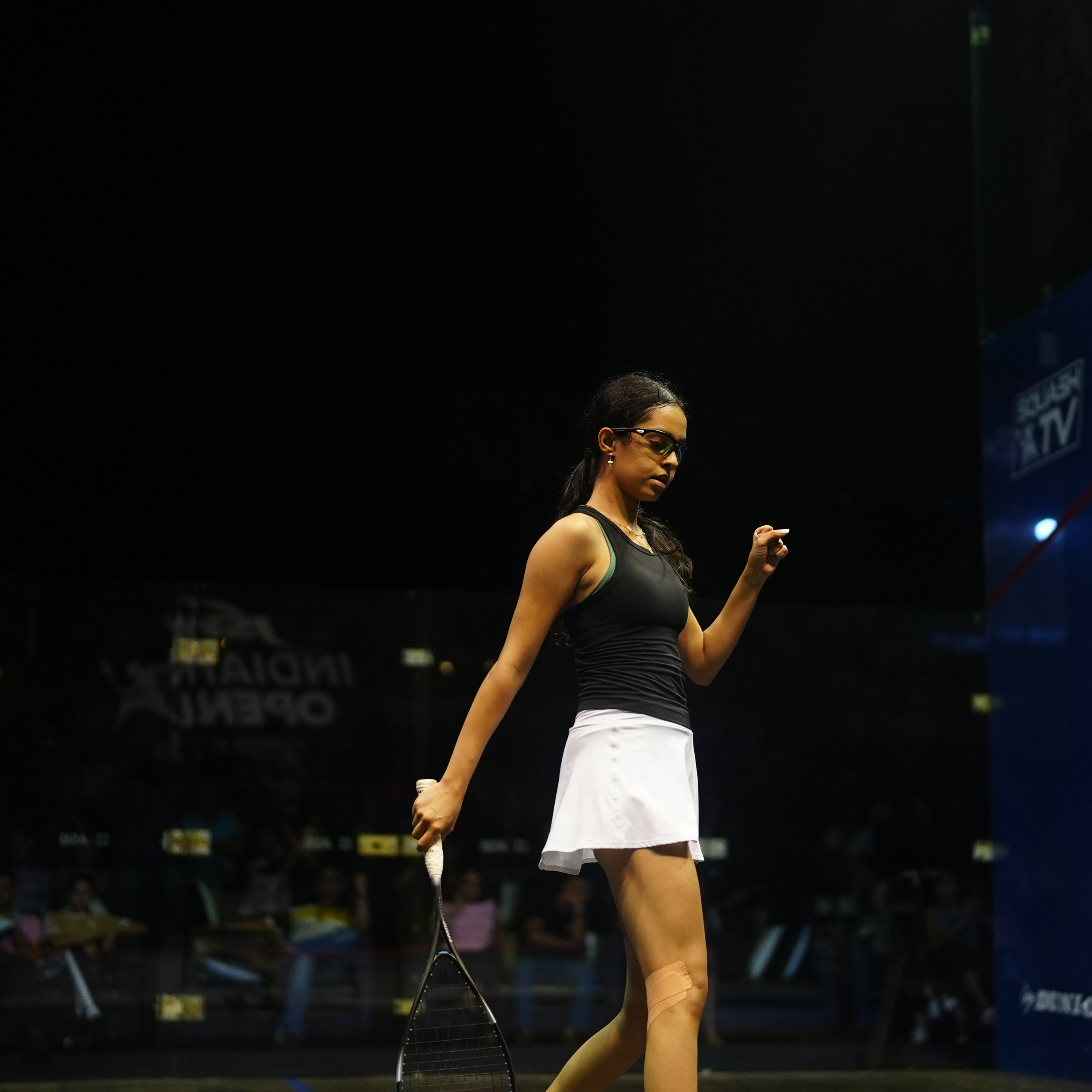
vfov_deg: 26.9
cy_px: 545
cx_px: 649
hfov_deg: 26.8
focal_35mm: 64
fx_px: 2284
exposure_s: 1/2000
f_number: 1.4
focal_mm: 50
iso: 1600
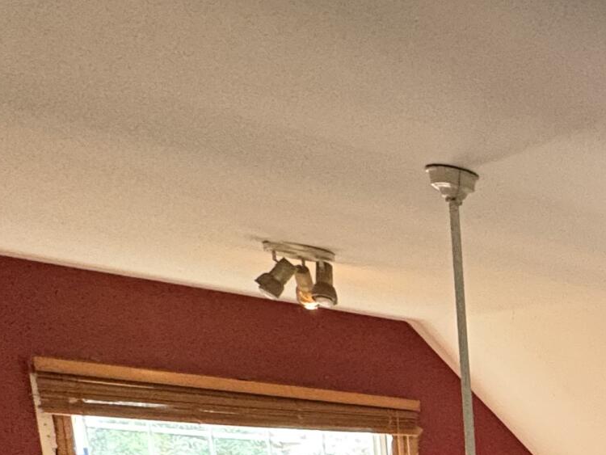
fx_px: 981
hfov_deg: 24.3
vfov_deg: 20.4
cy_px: 766
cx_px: 972
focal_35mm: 56
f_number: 2.2
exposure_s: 1/60
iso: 640
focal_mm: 2.22
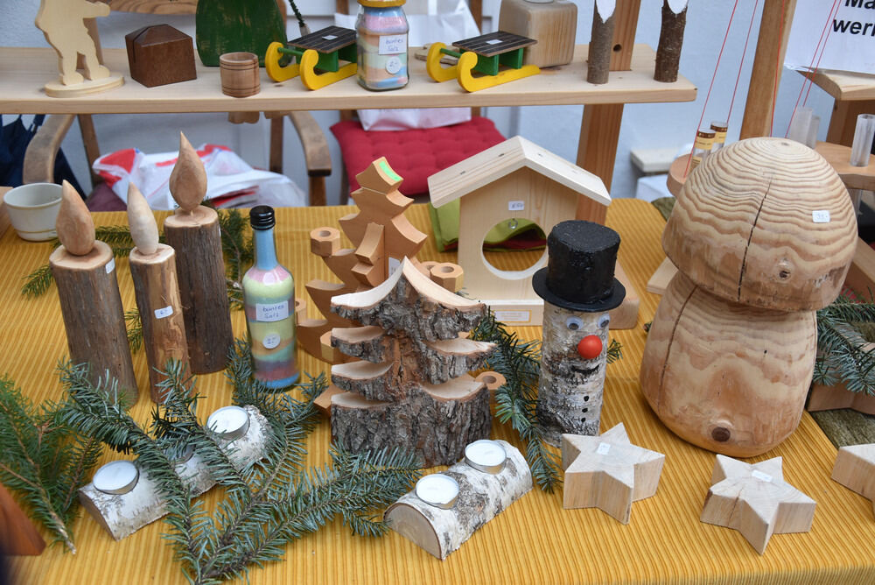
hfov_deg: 49.5
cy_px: 292
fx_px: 948
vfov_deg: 34.3
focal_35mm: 39
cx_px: 438
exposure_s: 1/80
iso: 400
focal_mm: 26
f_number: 4.5
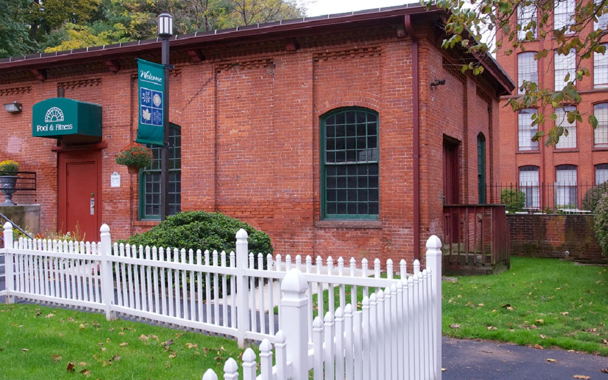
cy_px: 179
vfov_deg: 34.4
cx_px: 302
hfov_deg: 52.8
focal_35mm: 37
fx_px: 613
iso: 800
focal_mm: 24
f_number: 10
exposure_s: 1/180
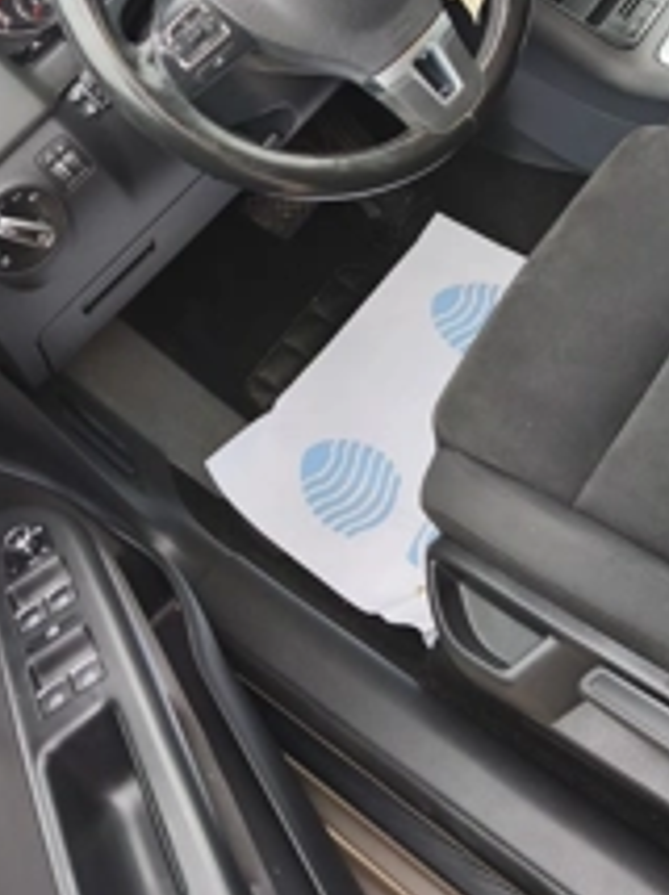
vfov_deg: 41.7
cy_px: 163
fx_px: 1110
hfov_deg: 33.1
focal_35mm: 43
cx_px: 477
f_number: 1.65
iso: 200
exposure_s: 1/99.9
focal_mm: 6.18
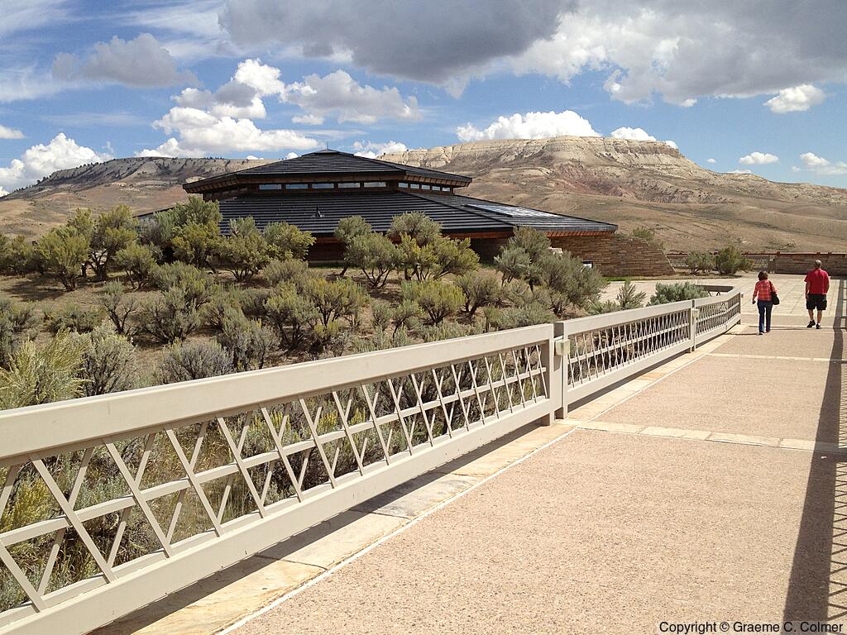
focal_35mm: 35
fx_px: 856
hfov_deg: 52.6
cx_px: 424
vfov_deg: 40.7
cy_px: 318
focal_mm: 4.28
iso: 50
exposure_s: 1/2045
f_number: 2.4
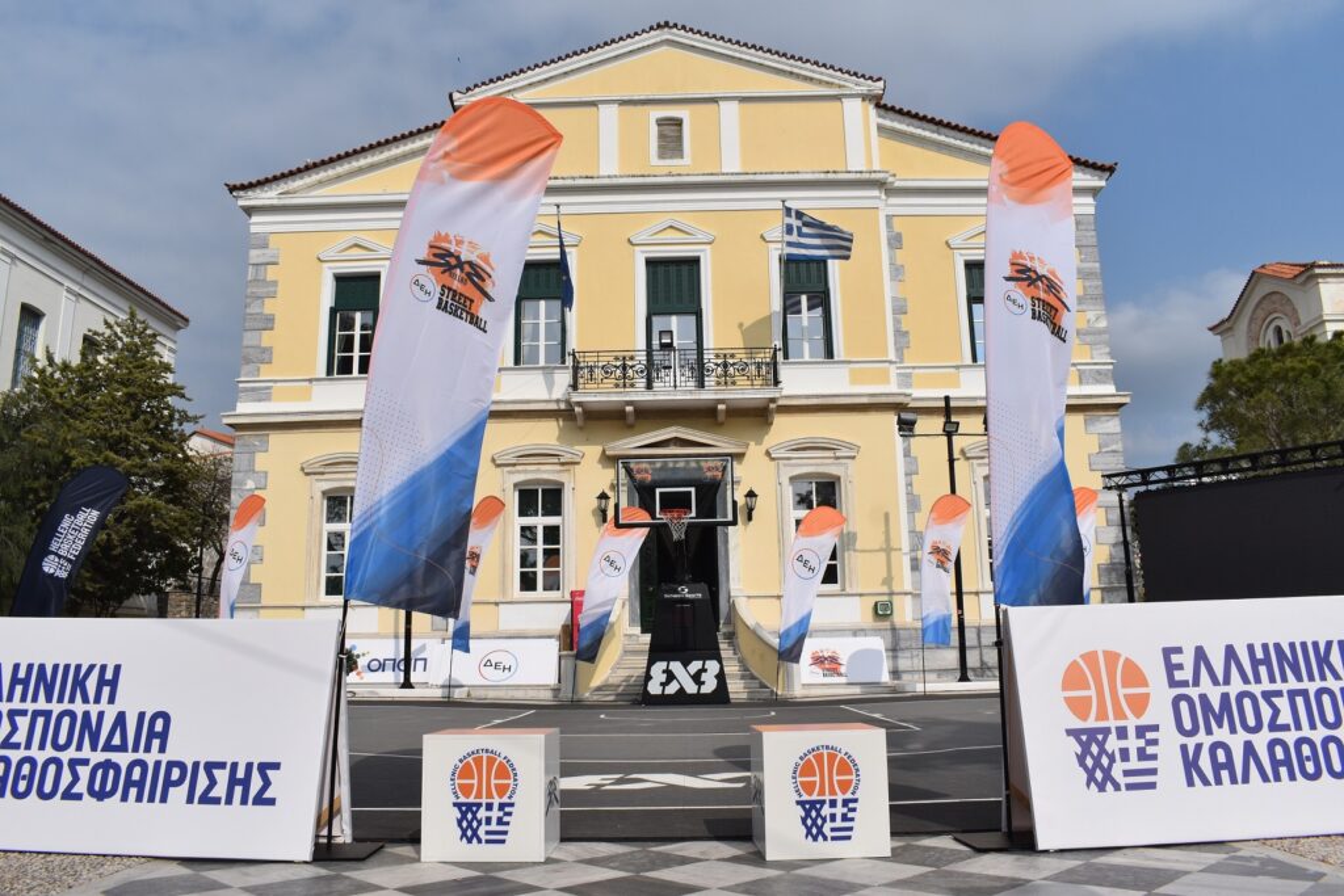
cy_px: 448
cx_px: 672
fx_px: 1008
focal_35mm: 27
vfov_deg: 47.9
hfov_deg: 67.4
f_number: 8
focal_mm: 18
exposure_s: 1/2000
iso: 360
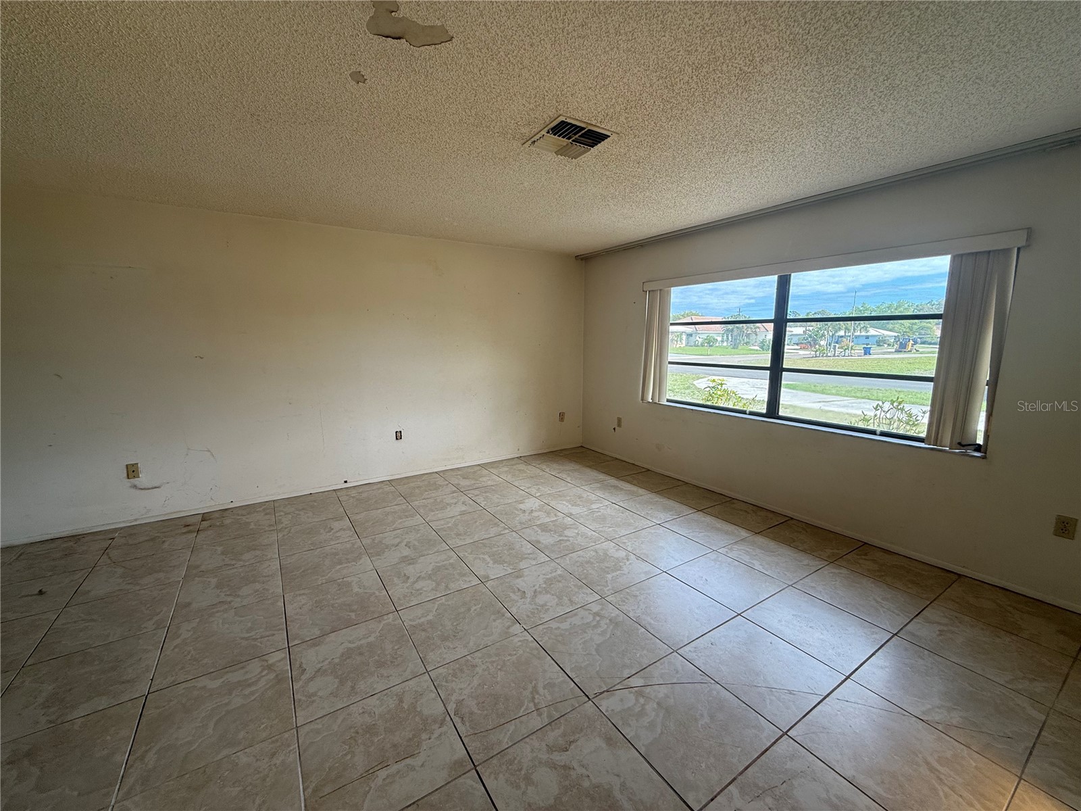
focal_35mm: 14
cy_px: 406
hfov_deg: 102.1
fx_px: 437
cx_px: 540
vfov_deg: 85.7
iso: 64
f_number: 2.2
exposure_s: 1/170
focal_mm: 2.22
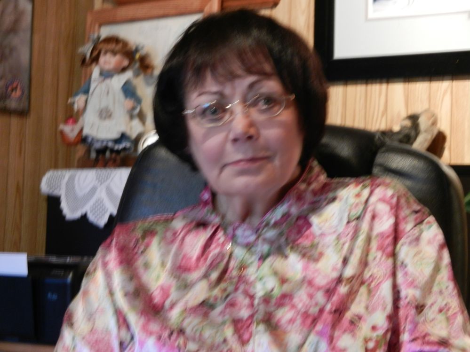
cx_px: 235
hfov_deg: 18.5
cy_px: 176
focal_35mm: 106
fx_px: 1439
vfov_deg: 14.0
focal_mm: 19.1
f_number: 5
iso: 400
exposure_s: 1/1.6
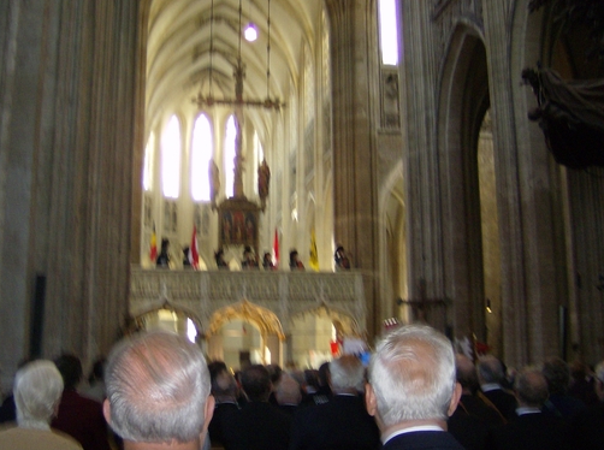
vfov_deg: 33.5
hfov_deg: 43.8
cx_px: 254
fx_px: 748
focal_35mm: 43
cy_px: 217
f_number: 2.8
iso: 200
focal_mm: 6
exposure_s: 1/60
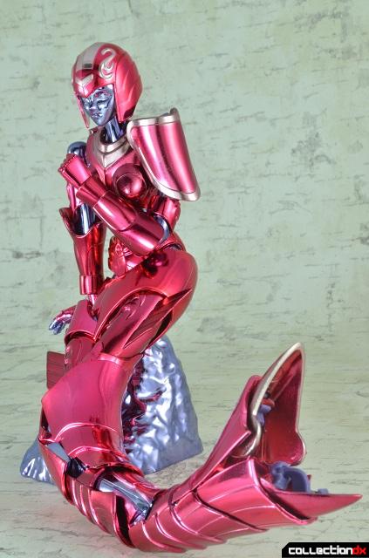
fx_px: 1021
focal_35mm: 66
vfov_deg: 30.6
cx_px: 184
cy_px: 279
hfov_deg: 20.5
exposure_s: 1/1.6
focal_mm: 44
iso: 100
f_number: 29
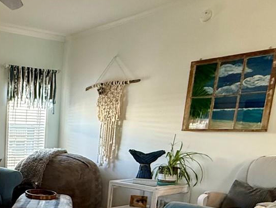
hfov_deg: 37.7
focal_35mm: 41
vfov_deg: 33.1
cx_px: -31
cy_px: 191
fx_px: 327
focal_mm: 2.22
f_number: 2.2
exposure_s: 1/120
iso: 400
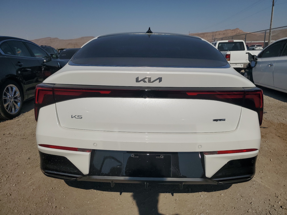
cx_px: 144
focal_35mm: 26
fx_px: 216
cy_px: 108
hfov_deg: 67.3
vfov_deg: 53.1
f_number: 1.5
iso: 52
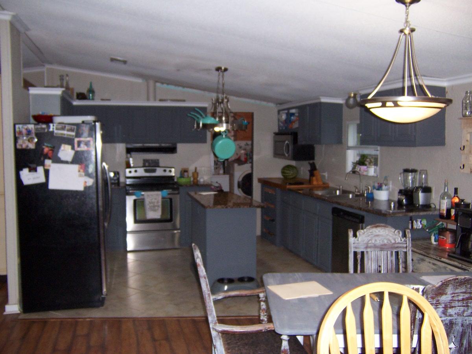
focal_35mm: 33
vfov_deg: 42.9
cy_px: 177
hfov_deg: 55.4
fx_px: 450
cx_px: 236
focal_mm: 5.5
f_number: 2.8
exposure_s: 1/60
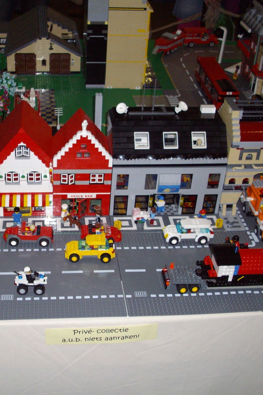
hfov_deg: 25.8
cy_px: 199
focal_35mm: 52
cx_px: 84
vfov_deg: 38.2
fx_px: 570
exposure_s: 1/50
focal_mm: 6.2
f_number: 2.8
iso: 160
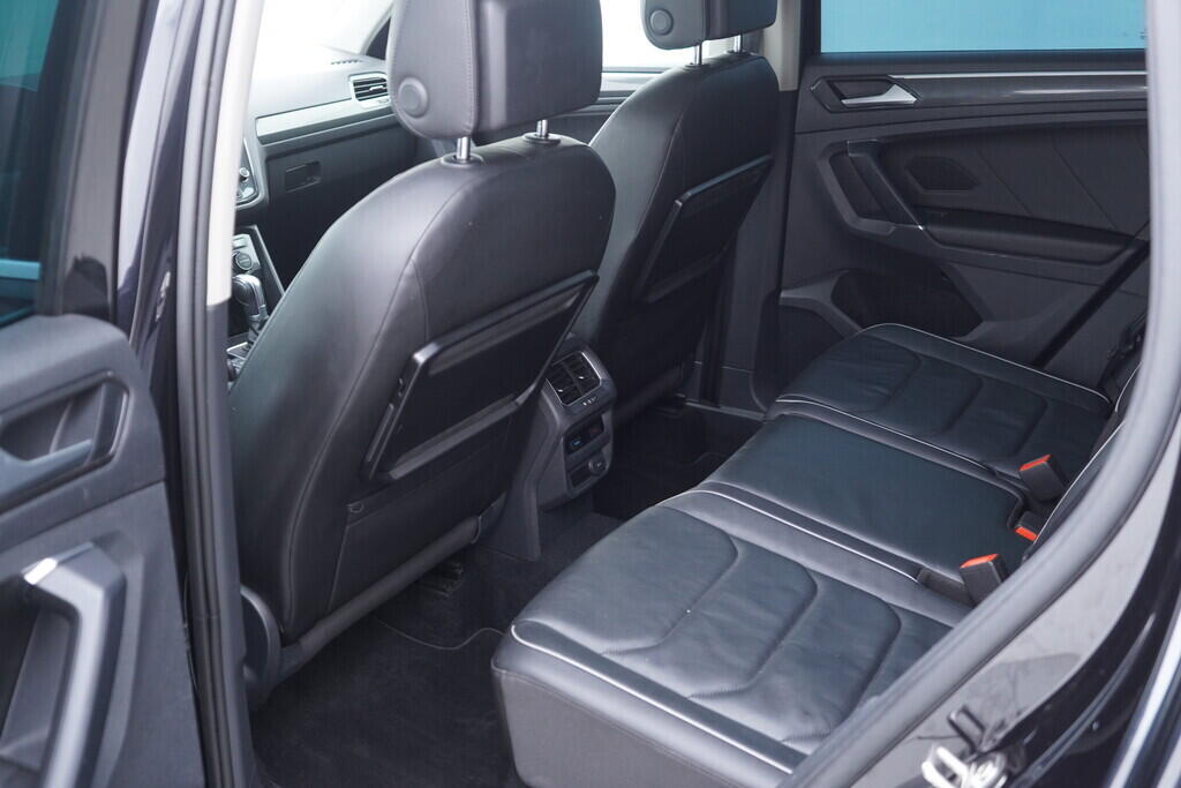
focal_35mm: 36
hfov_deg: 53.1
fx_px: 1181
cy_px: 394
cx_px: 590
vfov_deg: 36.9
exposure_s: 1/40
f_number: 2.8
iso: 640
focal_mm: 24
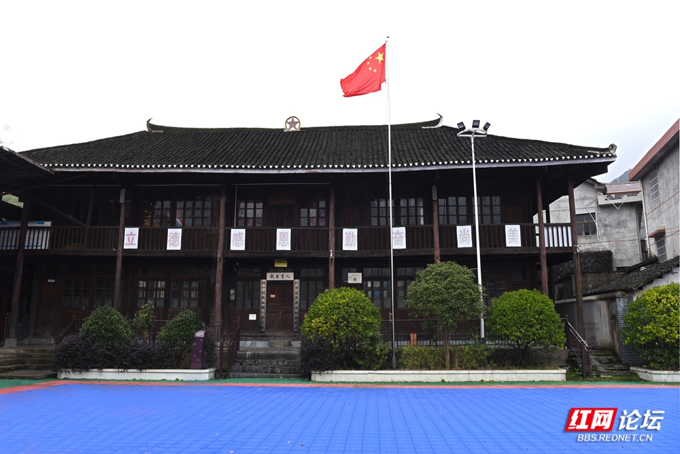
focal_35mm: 30
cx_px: 340
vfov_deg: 43.7
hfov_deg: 61.9
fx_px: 567
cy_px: 227
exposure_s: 1/40
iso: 100
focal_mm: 30
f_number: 9
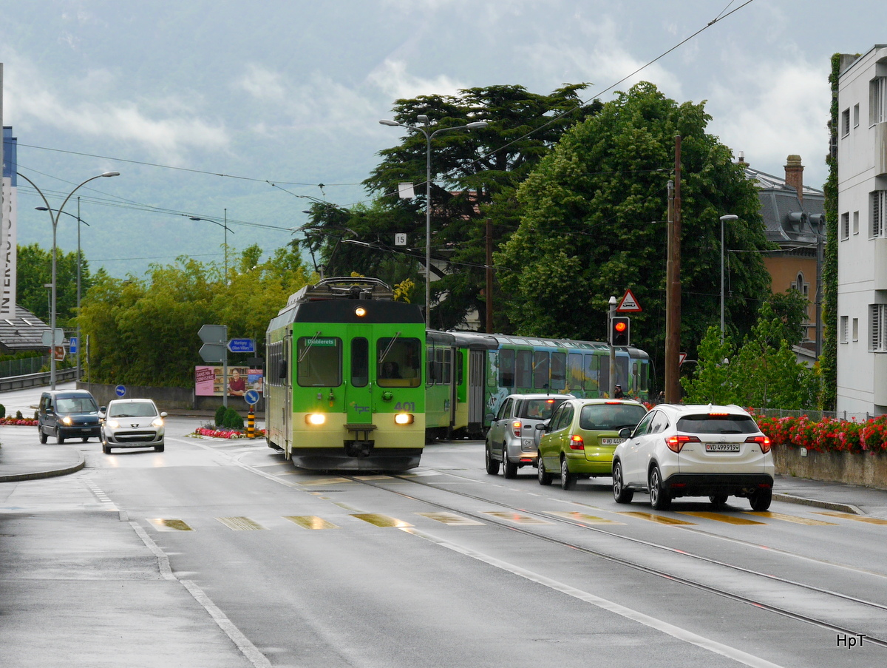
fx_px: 2155
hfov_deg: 23.3
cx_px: 444
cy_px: 334
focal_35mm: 84
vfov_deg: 17.6
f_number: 6.3
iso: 160
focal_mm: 42
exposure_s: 1/160
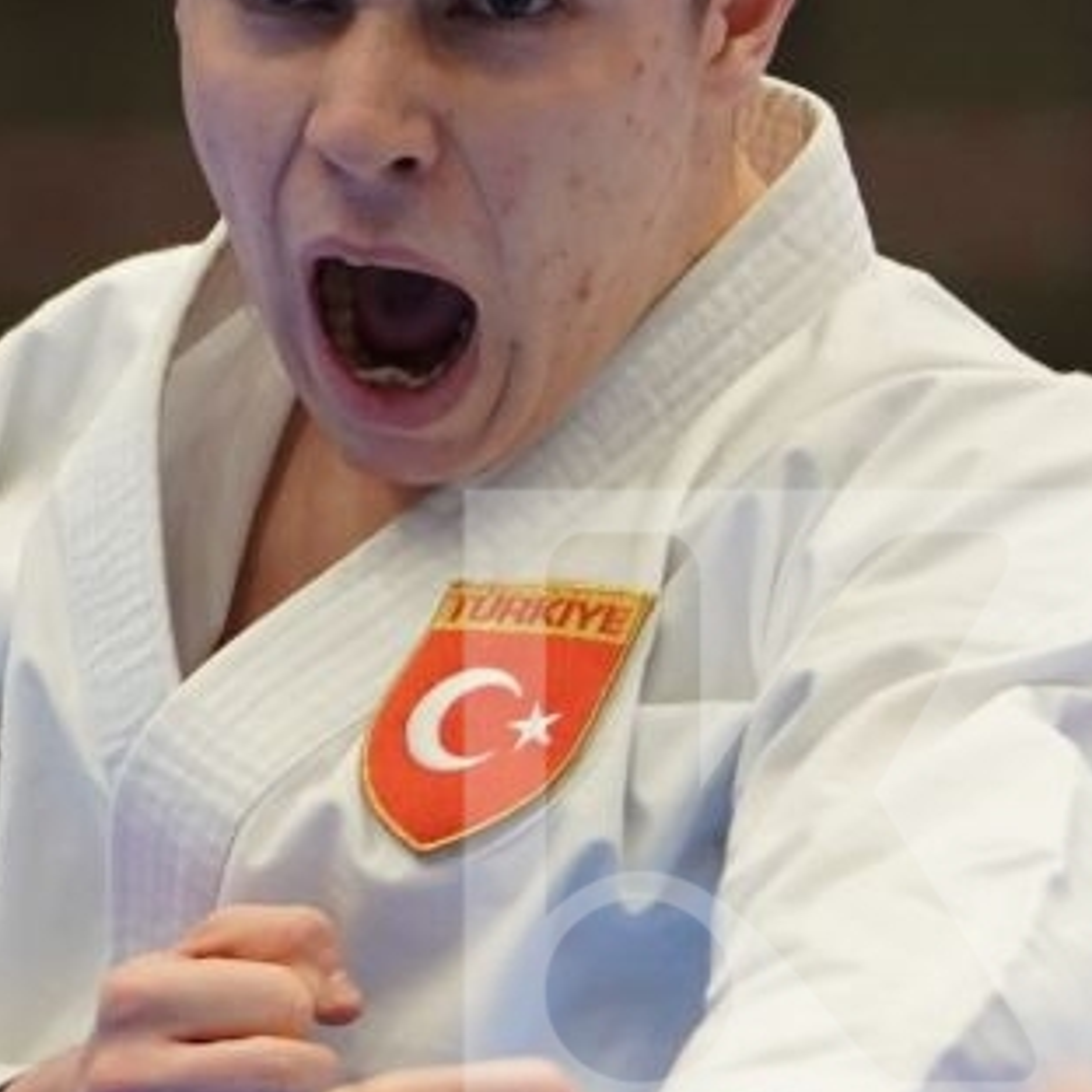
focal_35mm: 982
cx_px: -396
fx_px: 35048
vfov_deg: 1.8
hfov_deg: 1.8
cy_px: 808
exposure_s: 1/500
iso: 1250
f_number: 2.8
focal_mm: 200
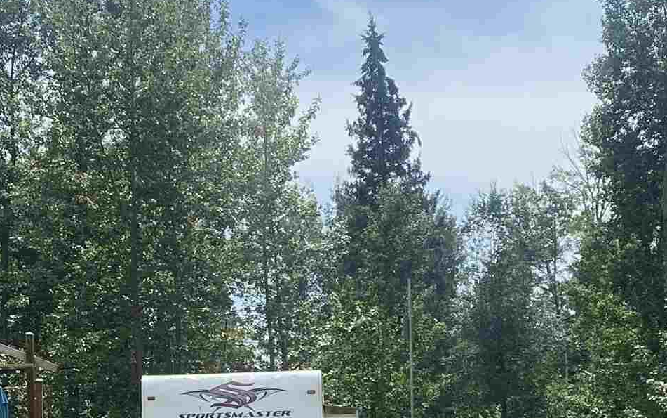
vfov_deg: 14.4
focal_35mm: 89
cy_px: 463
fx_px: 1618
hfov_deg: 23.3
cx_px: 288
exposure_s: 1/2688
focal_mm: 4.25
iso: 32
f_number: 1.8
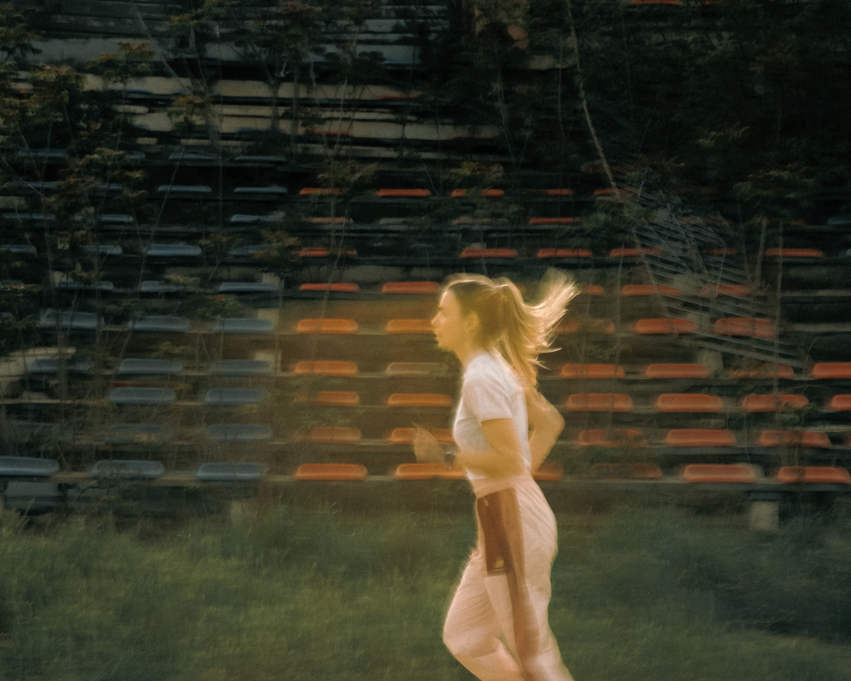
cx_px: 427
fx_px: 2997
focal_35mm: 119
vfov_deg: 12.9
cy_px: 508
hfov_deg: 16.2
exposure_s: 1/30
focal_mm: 56
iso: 320
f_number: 16
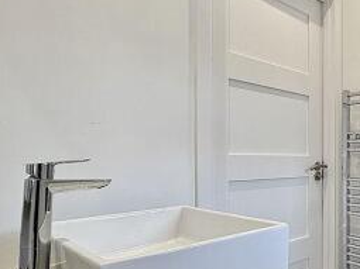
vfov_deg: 43.9
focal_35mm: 32
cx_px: 308
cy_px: 158
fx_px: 333
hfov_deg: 51.6
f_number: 2.2
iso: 80
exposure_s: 1/100
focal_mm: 2.22
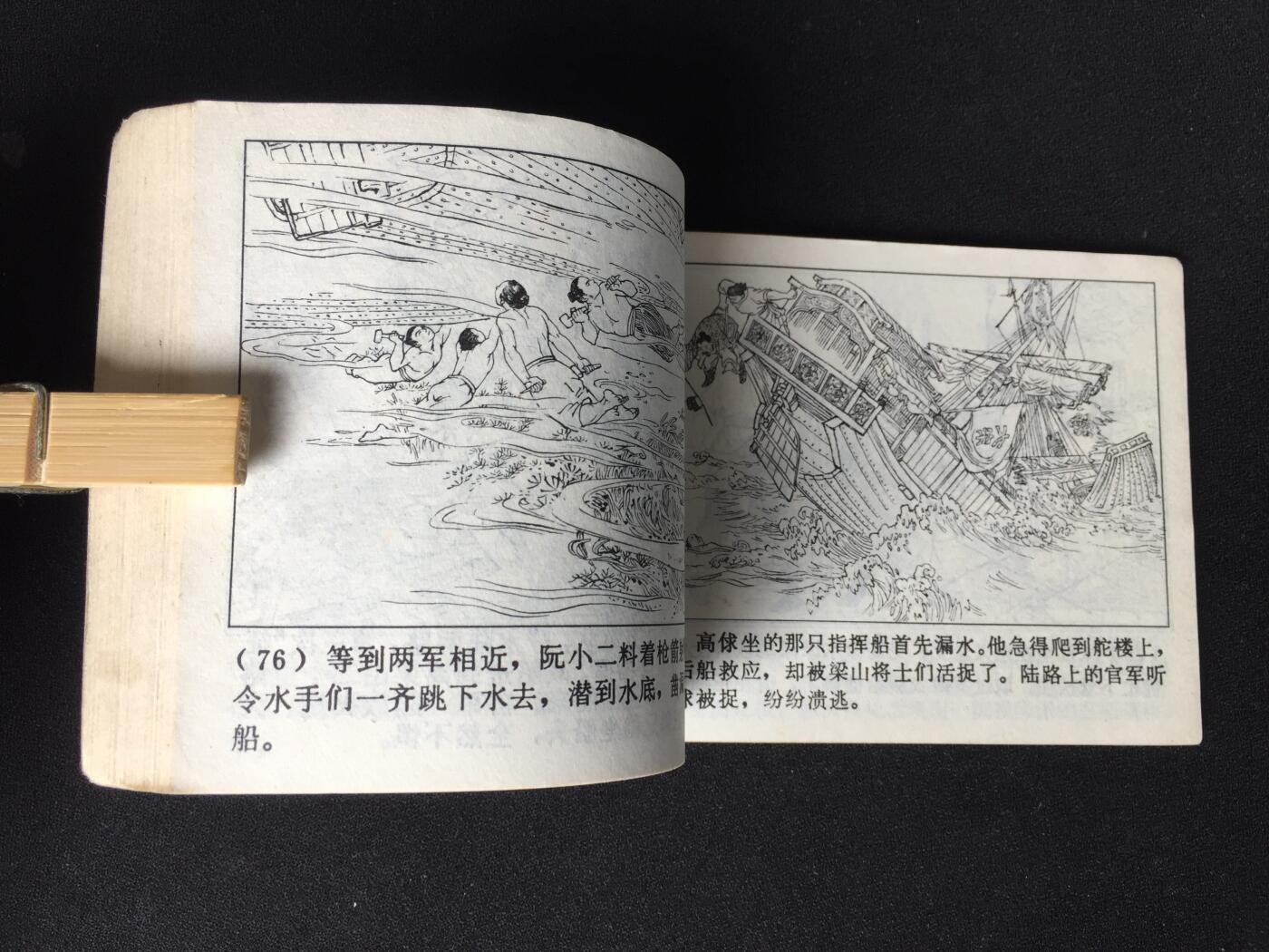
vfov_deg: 48.2
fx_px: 1063
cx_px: 634
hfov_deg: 61.7
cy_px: 476
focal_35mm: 29
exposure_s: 1/100
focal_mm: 4.15
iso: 40
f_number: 2.2
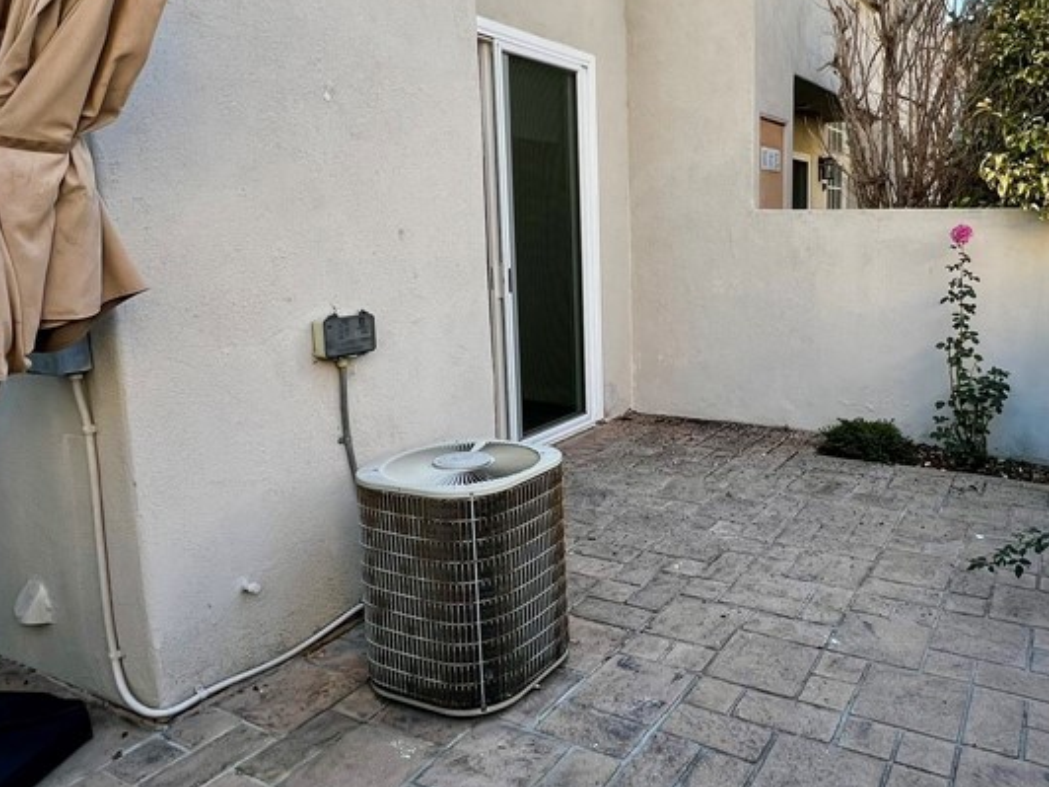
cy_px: 353
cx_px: 672
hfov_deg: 68.0
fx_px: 758
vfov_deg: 54.8
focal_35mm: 25
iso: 32
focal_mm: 1.57
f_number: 1.8
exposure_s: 1/224
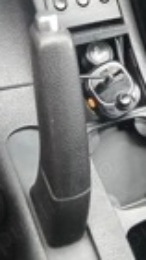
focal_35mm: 83
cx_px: 118
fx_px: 573
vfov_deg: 23.5
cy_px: -48
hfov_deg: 14.4
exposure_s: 1/33.3
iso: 1000
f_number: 1.8
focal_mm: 3.98
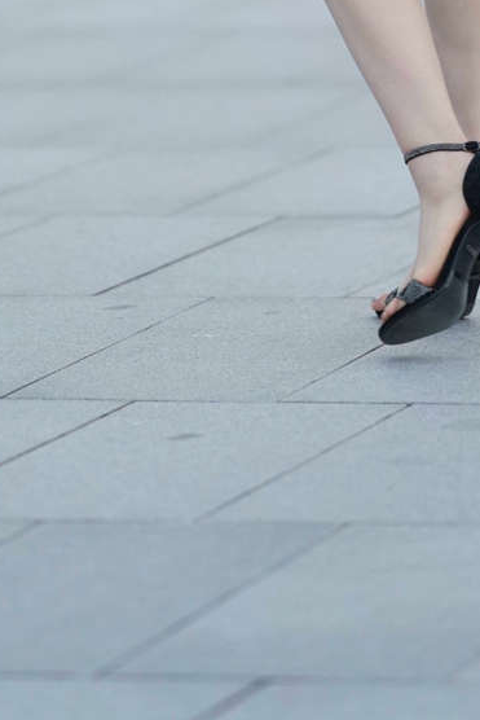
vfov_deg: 4.7
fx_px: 8734
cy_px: -424
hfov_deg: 3.1
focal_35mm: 437
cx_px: 344
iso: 640
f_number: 1.8
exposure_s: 1/320
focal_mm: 135
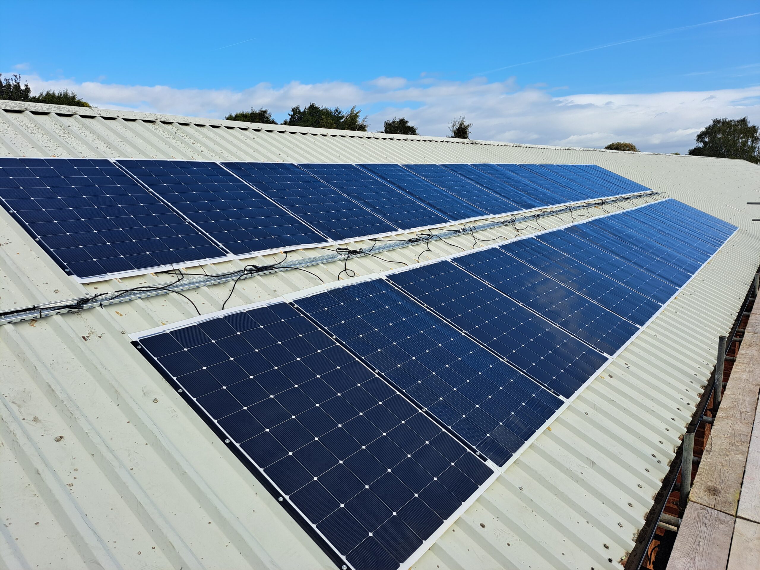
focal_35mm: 24
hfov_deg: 71.6
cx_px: 380
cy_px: 285
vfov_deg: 56.8
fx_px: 527
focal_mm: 5.23
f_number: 1.8
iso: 50
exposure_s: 1/1089
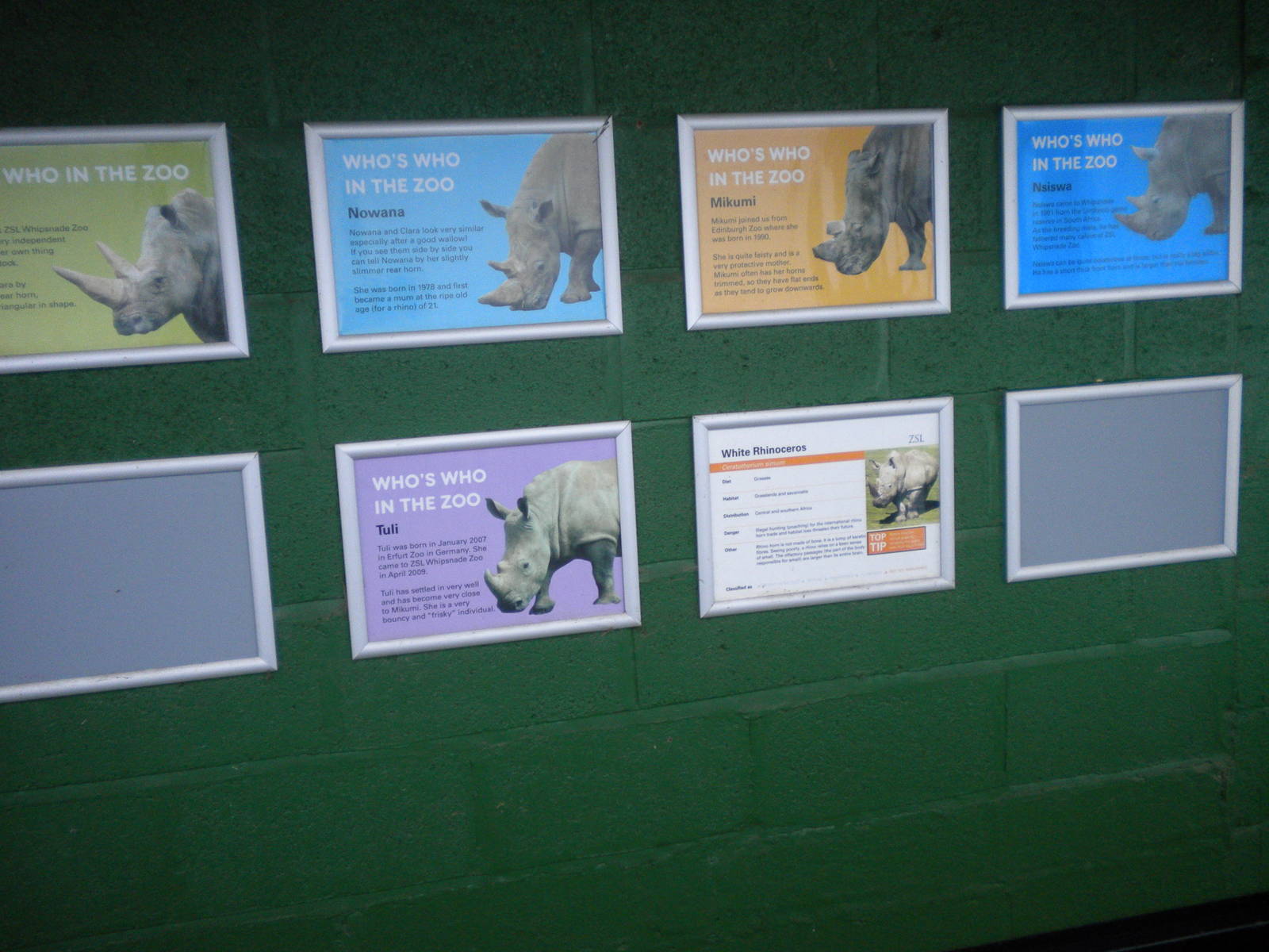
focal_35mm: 35
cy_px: 476
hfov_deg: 52.6
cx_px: 634
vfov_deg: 40.7
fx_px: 1283
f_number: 3.1
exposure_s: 1/59.8
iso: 181
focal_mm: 6.3
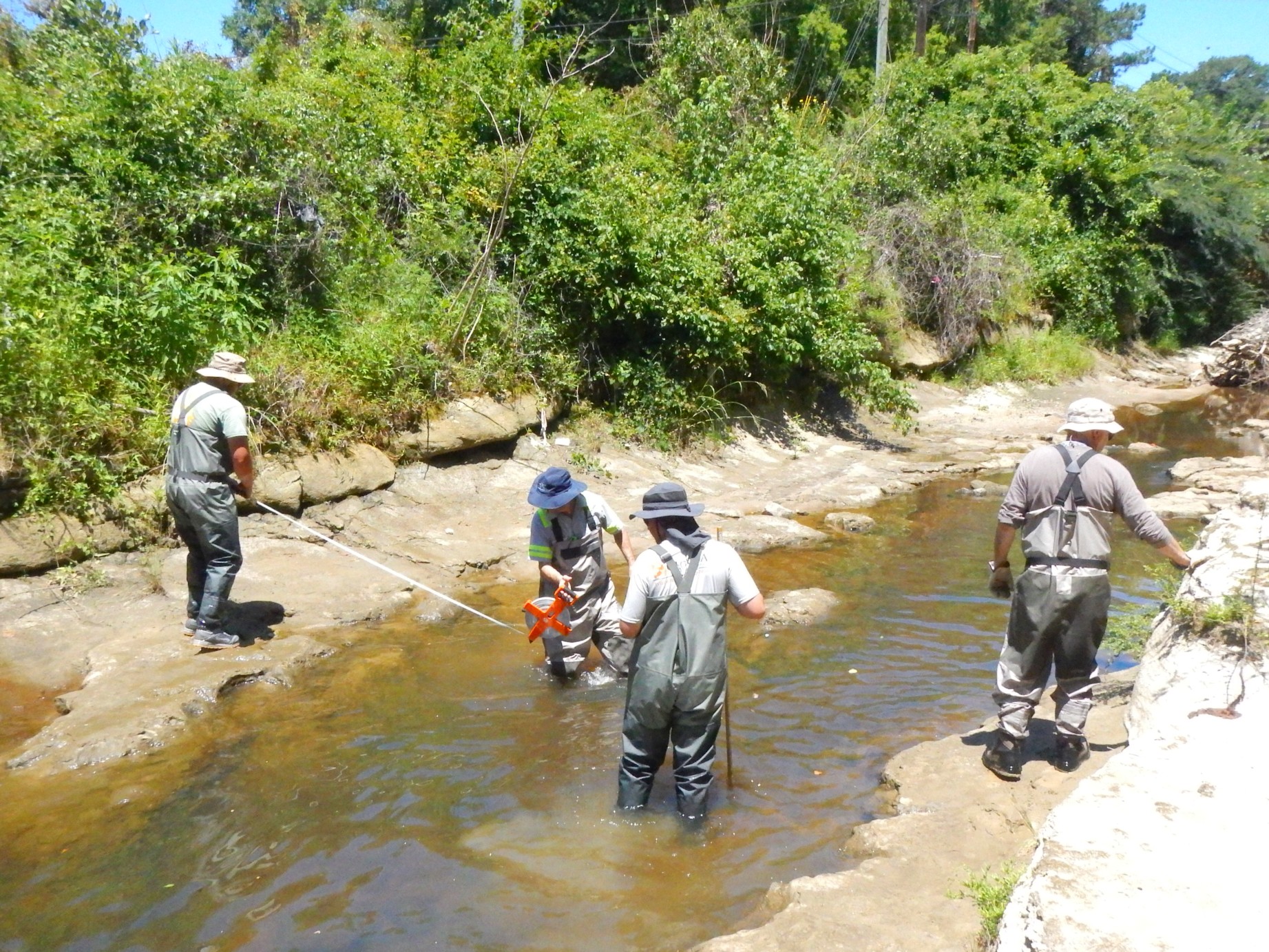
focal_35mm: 33
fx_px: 1210
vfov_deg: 42.9
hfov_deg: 55.4
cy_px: 476
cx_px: 634
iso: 1600
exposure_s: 1/1500
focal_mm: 5.9
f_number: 7.9
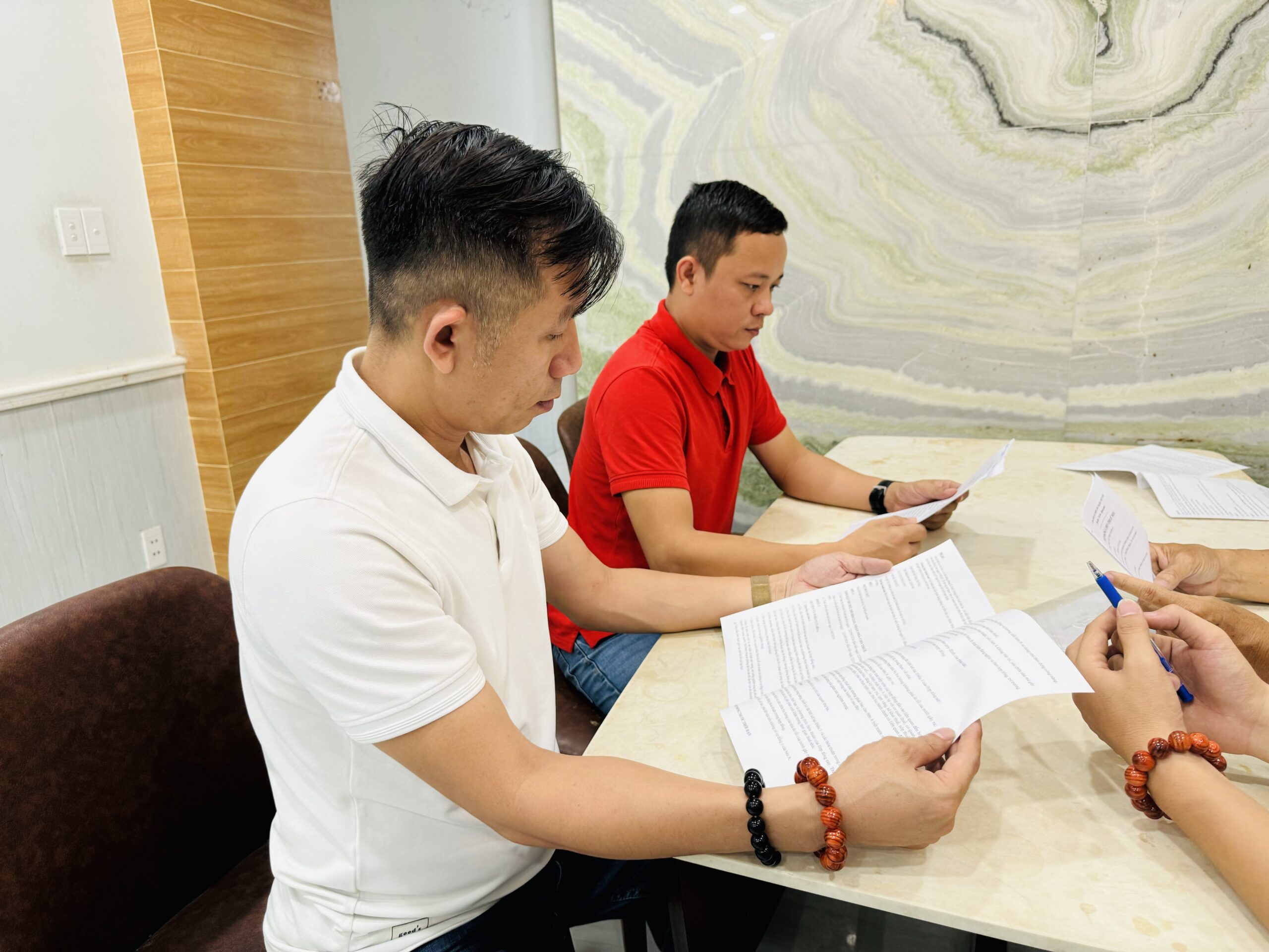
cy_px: 476
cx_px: 634
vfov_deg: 56.8
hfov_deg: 71.6
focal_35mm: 24
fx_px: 880
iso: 125
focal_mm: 6.76
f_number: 1.78
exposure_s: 1/50
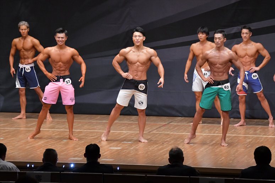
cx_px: 138
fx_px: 1542
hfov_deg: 10.2
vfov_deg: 6.8
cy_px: 92
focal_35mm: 202
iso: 6400
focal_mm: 135
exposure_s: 1/400
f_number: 5.6
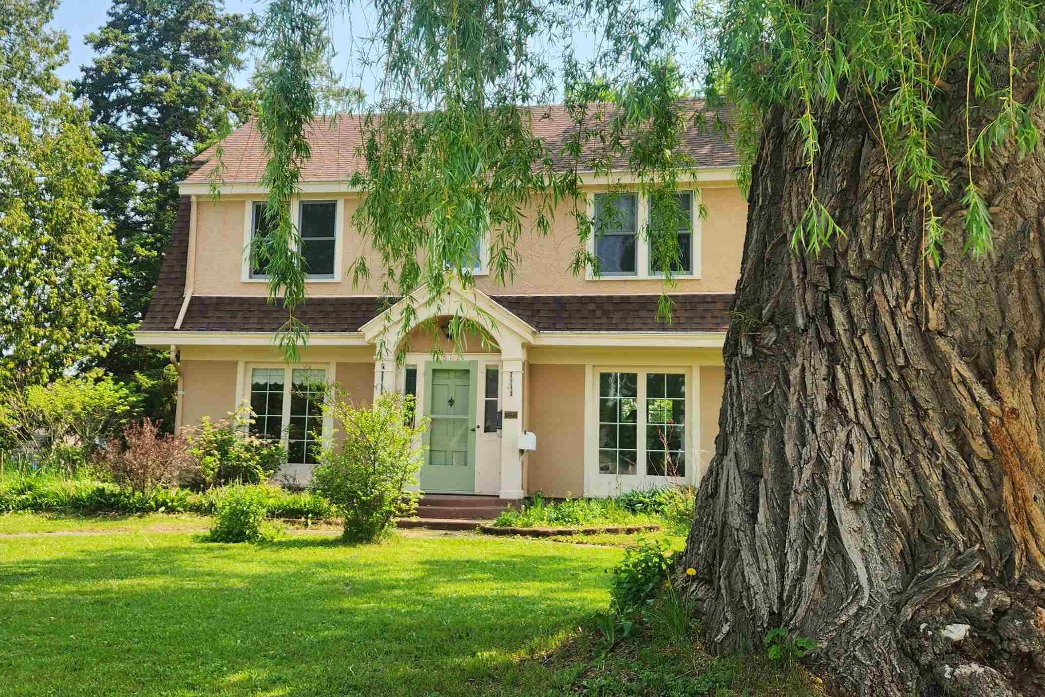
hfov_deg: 54.2
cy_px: 315
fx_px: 1016
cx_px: 444
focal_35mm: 35
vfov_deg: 37.8
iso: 20
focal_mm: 5.4
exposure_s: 1/575
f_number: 1.8
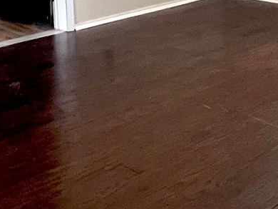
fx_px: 514
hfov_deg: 30.2
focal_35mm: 64
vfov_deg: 20.7
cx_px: 123
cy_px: -71
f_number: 1.8
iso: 500
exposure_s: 1/60
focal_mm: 1.57
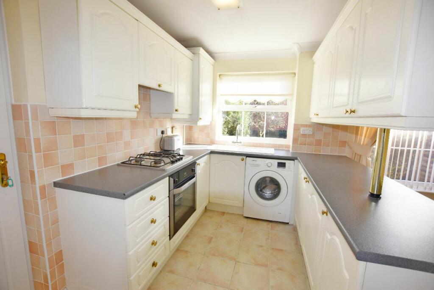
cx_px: 217
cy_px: 145
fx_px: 181
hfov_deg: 100.4
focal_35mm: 15
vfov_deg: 77.3
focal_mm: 10
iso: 100
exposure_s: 1/160
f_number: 3.5
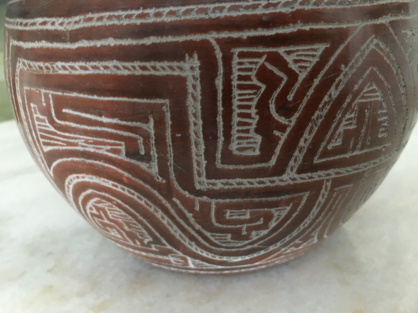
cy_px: 156
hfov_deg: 61.7
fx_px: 350
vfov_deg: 48.2
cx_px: 209
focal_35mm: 29
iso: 400
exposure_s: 1/17
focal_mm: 4.15
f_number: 2.2
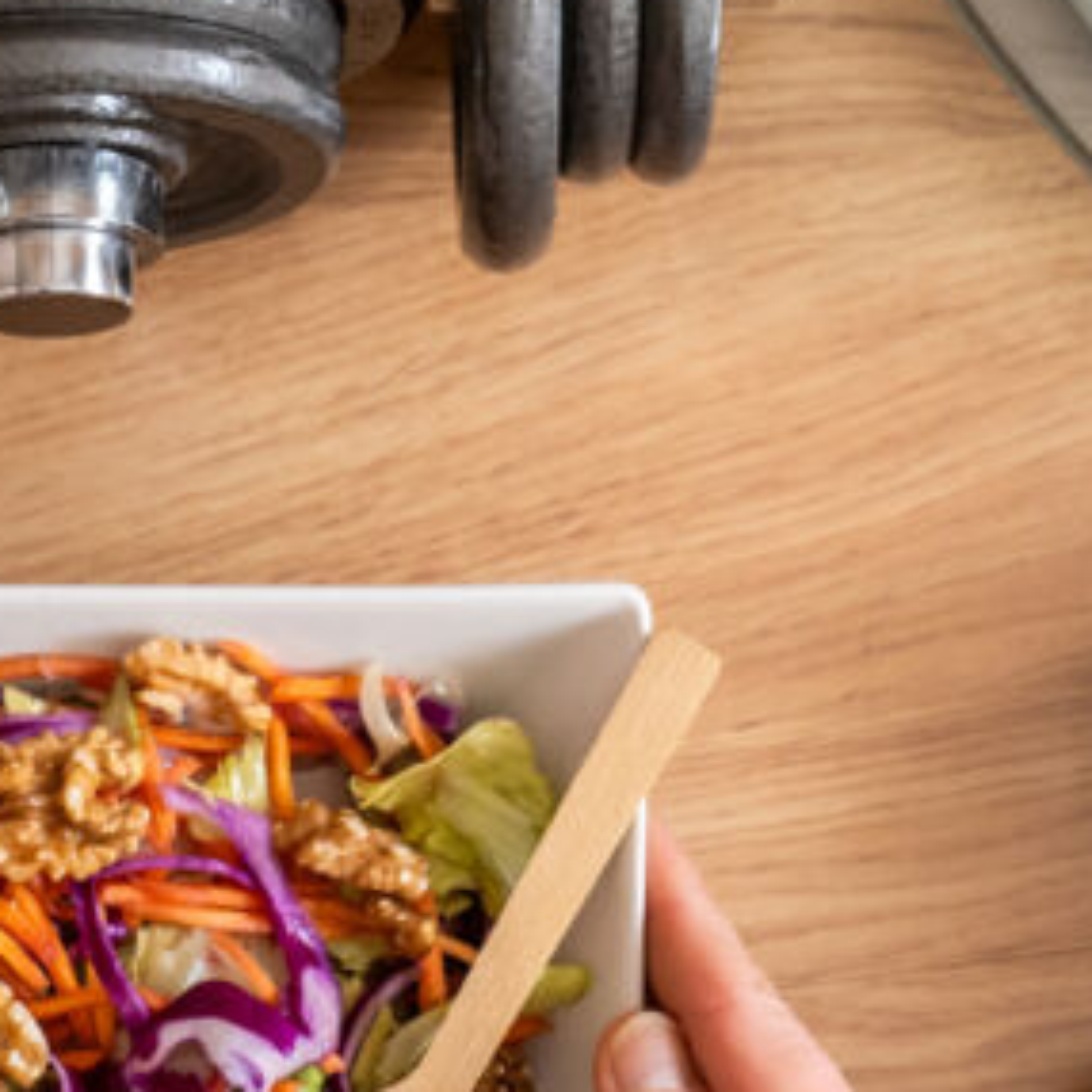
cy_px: 756
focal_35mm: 158
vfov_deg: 11.0
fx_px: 5639
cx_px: 157
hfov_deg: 11.0
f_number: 5
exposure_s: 1/80
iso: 500
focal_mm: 35
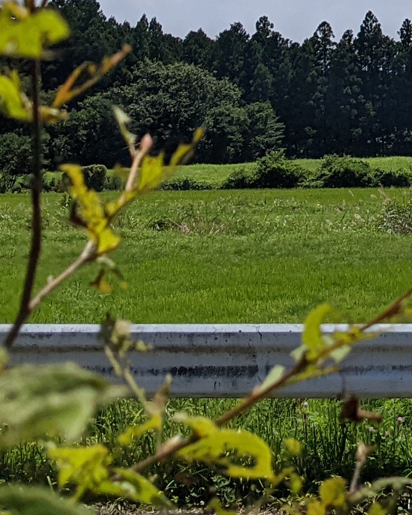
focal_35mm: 118
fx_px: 1800
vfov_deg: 15.6
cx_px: 584
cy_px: -127
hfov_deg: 12.5
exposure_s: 1/7812
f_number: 1.73
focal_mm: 4.38
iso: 61
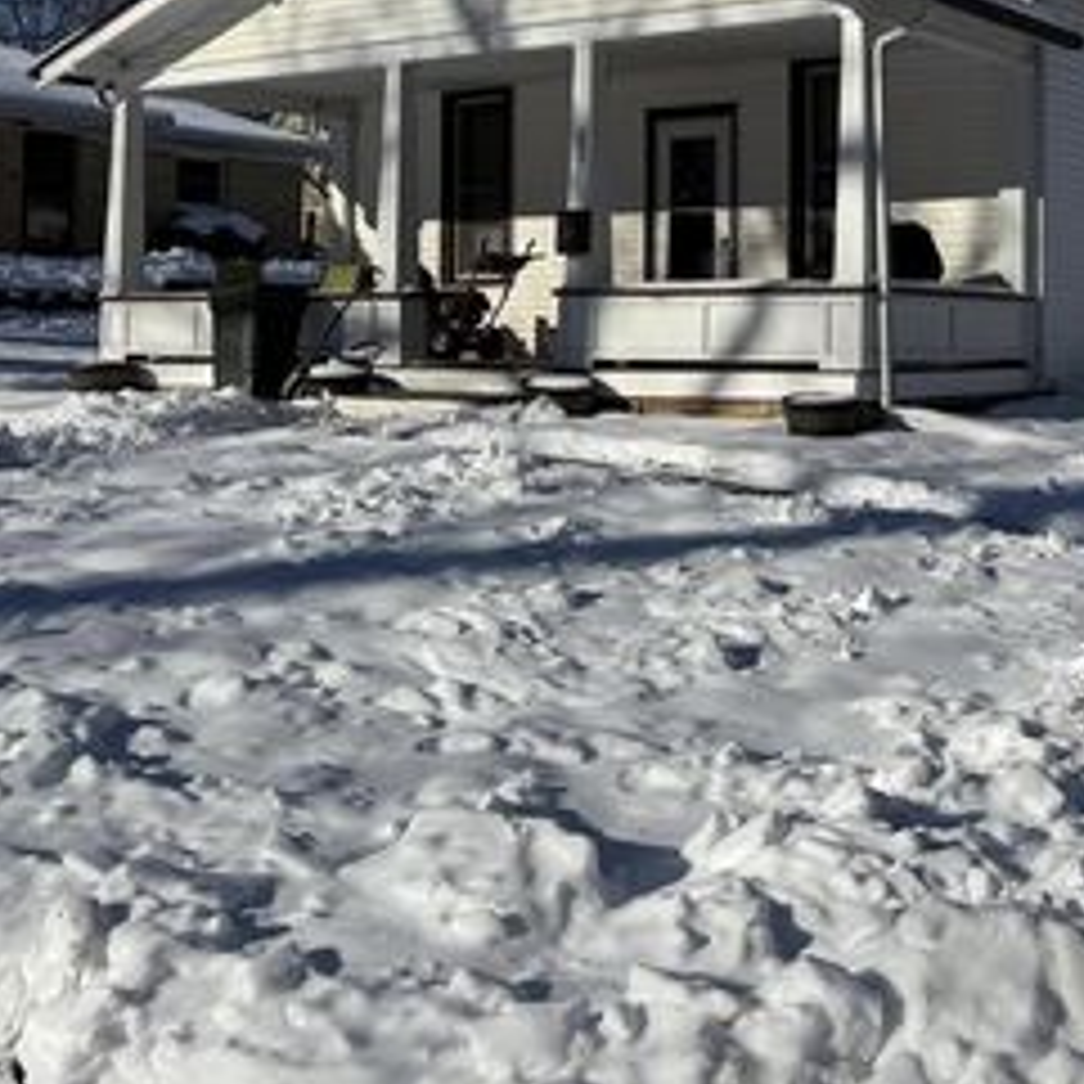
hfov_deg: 35.3
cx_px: 1044
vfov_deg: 37.5
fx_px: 1559
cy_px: 286
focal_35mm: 44
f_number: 1.78
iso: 80
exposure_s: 1/14286
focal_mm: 6.76
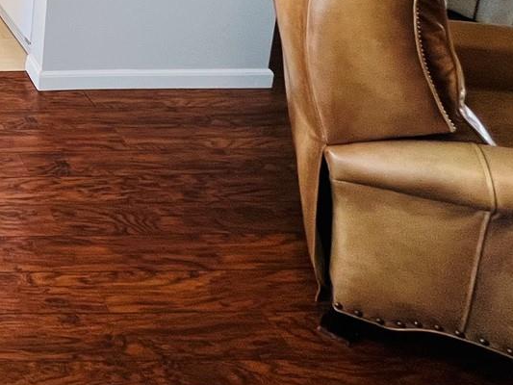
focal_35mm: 39
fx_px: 578
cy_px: -153
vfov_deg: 28.1
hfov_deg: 31.1
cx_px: -217
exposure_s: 1/120
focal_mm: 1.57
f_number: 1.8
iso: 160
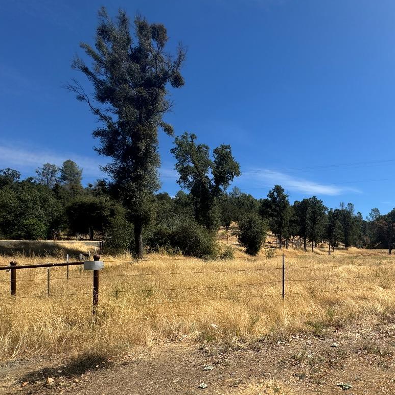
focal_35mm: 24
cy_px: 275
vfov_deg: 62.8
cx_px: 321
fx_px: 310
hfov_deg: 59.4
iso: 50
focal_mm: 2.22
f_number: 2.2
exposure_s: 1/2273
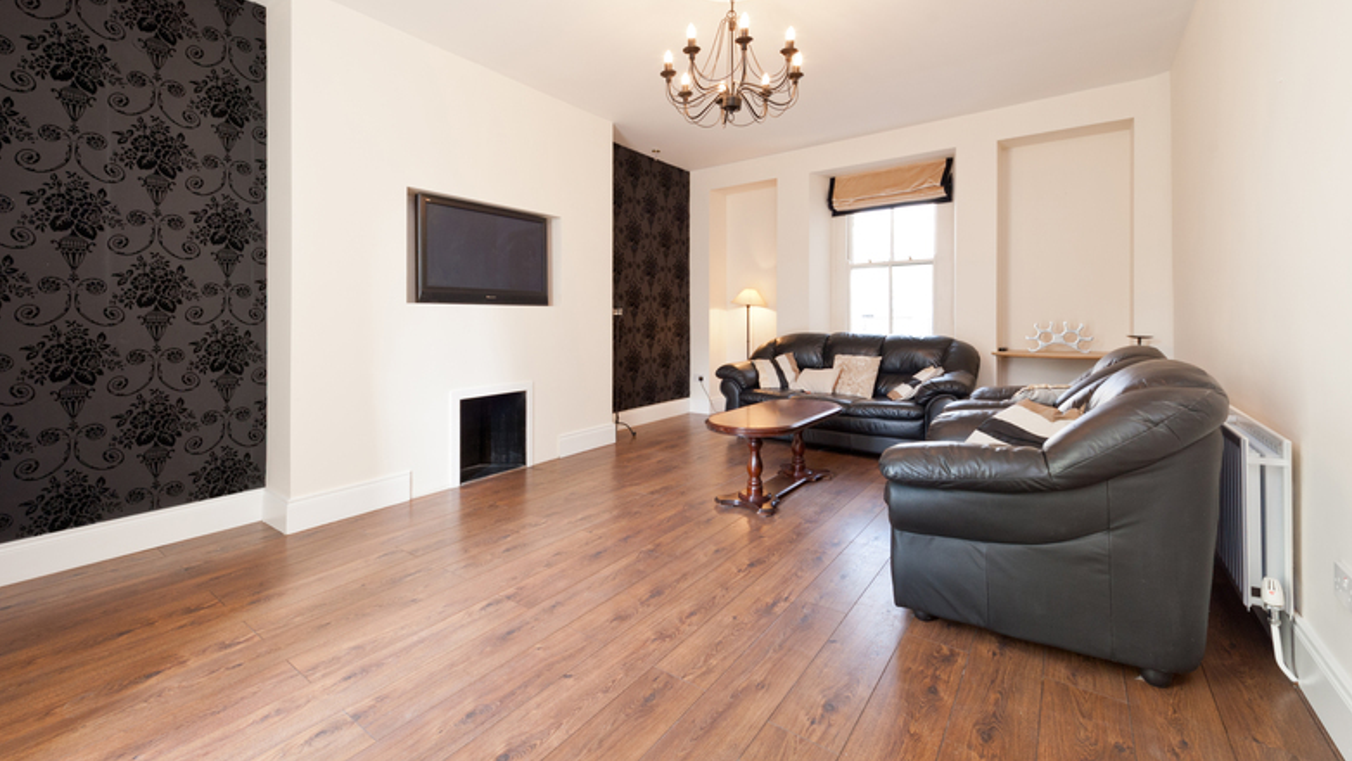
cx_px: 671
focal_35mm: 15
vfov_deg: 70.2
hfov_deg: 103.0
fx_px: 538
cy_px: 325
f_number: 8
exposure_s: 1/13
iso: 400
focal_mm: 14
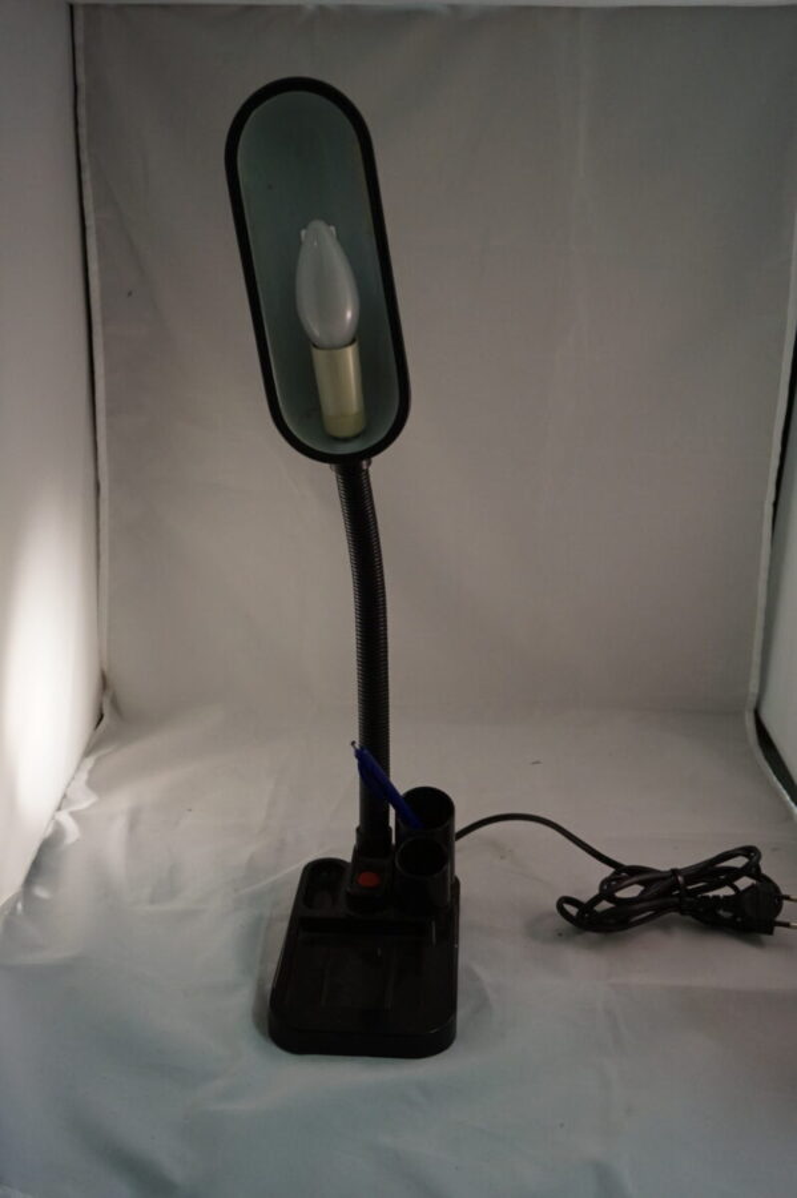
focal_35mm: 36
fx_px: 1197
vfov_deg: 53.2
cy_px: 599
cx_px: 398
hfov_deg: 36.8
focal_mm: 24
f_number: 4.5
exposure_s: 1/160
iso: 1600
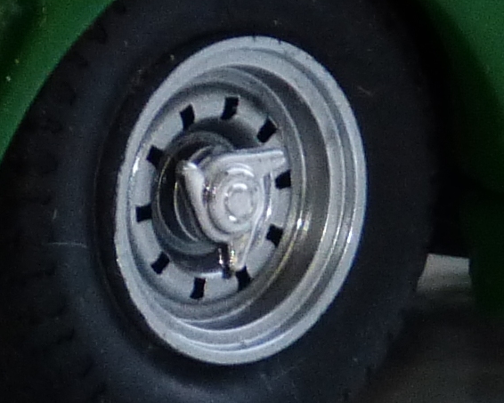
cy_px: 220
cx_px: 202
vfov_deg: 9.4
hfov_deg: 11.7
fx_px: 2462
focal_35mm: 165
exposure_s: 1/10
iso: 200
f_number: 3.6
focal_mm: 24.6
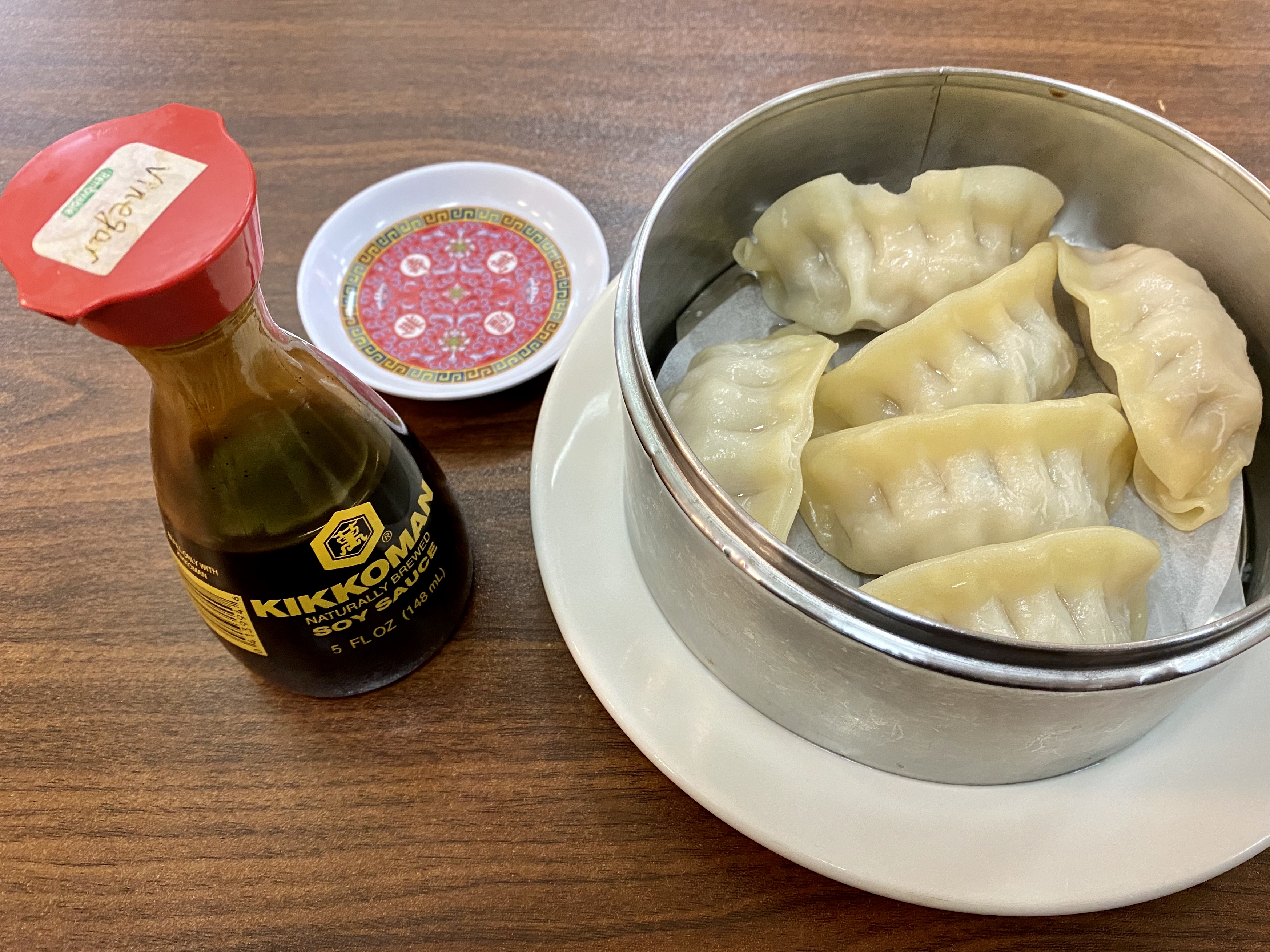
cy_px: 511
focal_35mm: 30
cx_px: 702
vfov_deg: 46.8
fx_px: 1101
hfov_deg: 59.8
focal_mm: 4.25
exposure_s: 1/60
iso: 320
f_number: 1.8
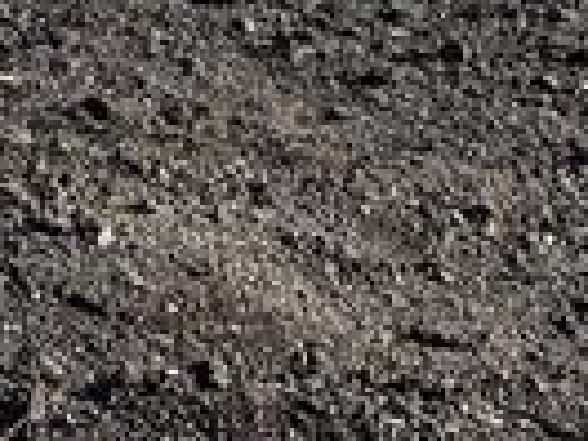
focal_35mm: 116
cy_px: -615
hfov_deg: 16.7
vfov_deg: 10.9
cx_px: 62
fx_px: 1970
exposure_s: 1/4310
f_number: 1.78
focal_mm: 6.76
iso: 80
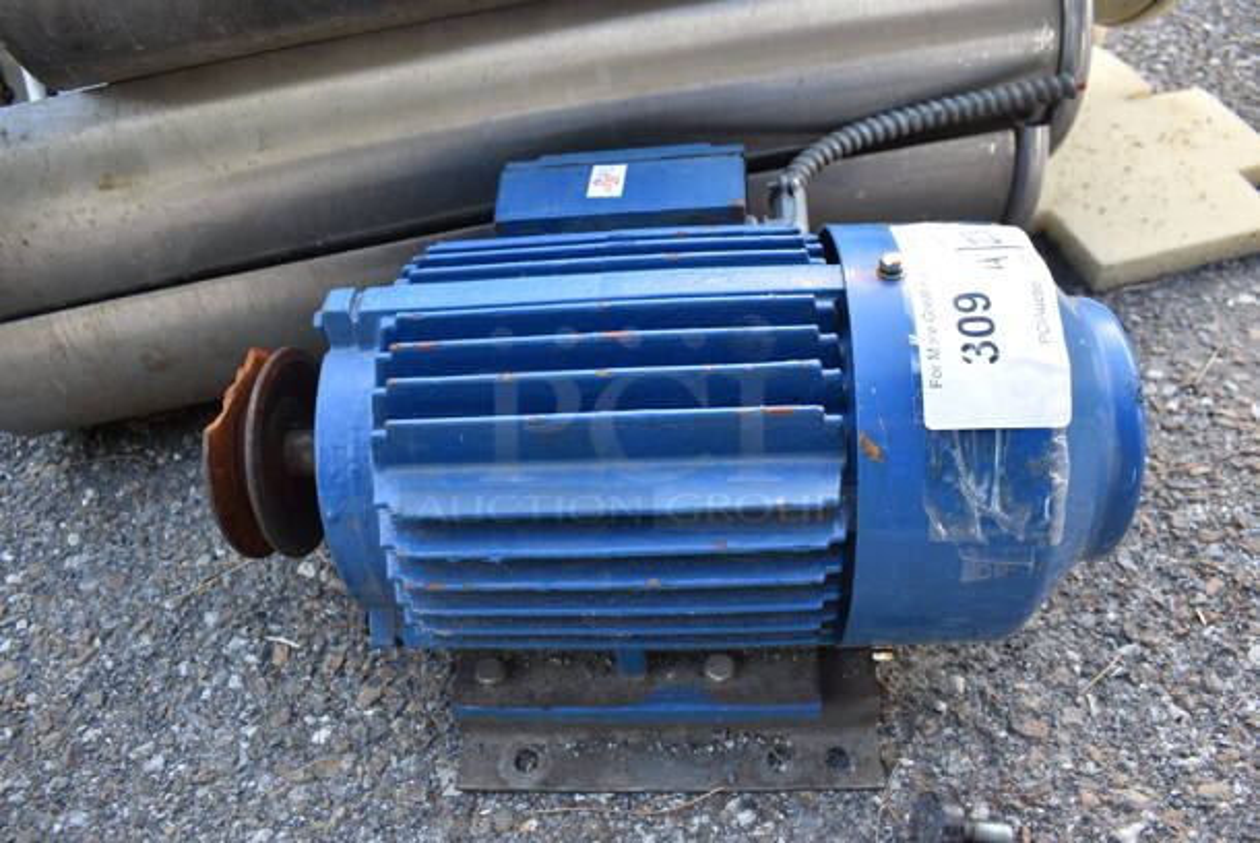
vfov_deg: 48.0
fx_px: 946
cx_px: 630
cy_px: 422
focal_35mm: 27
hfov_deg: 67.3
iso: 250
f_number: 5.6
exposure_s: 1/125
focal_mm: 18
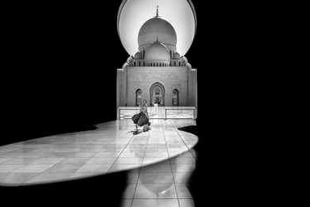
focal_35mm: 25
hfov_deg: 71.5
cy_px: 99
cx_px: 159
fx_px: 215
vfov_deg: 51.3
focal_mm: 13.2
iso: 200
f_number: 4
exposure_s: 1/4000
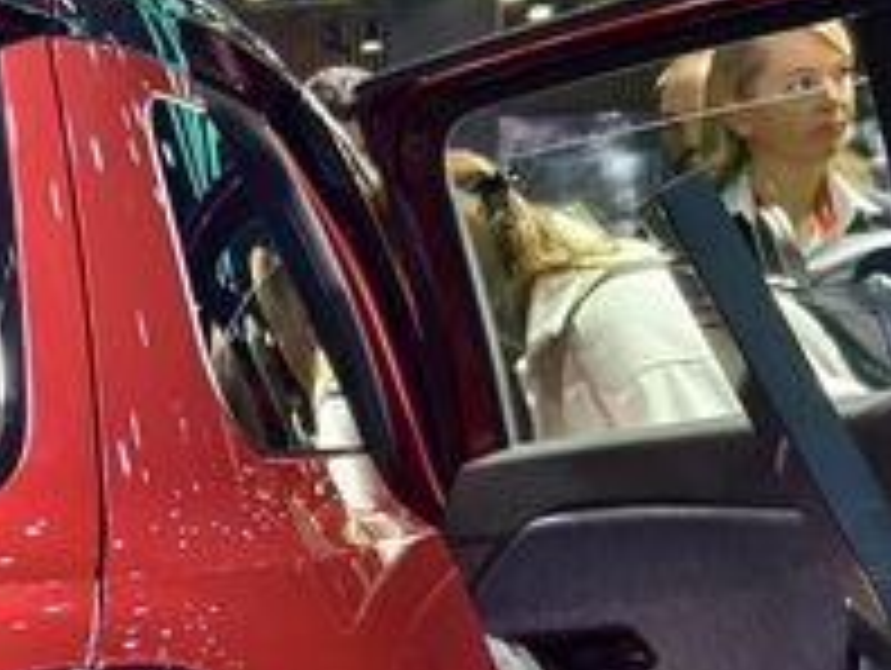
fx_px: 2551
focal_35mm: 99
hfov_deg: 17.7
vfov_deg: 14.2
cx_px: -459
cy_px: 924
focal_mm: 8.67
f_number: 1.75
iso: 120
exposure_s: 1/120
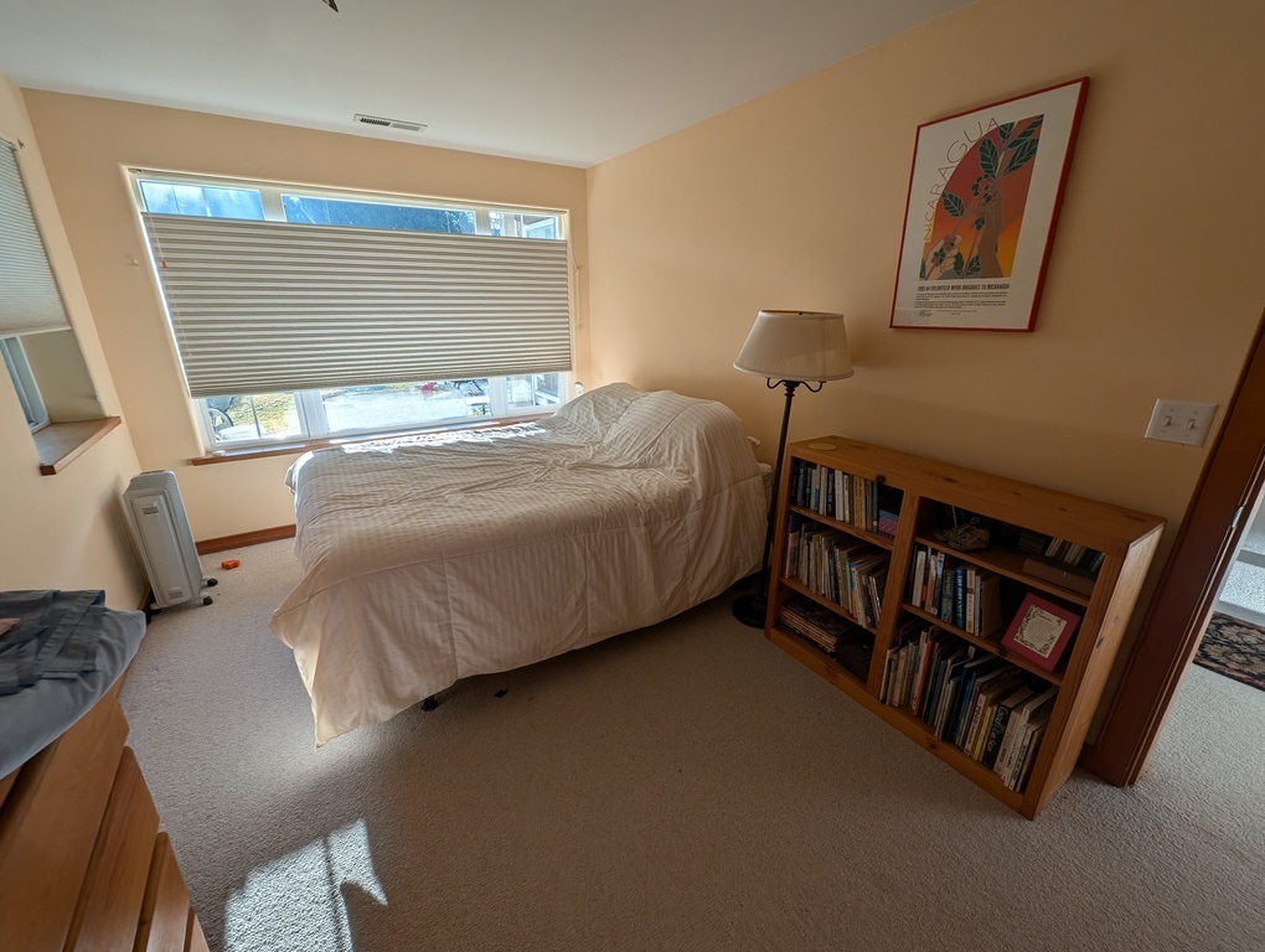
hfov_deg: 106.1
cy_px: 476
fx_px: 476
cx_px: 632
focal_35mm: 13
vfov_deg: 90.1
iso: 44
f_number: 2.2
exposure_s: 1/352
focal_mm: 1.95
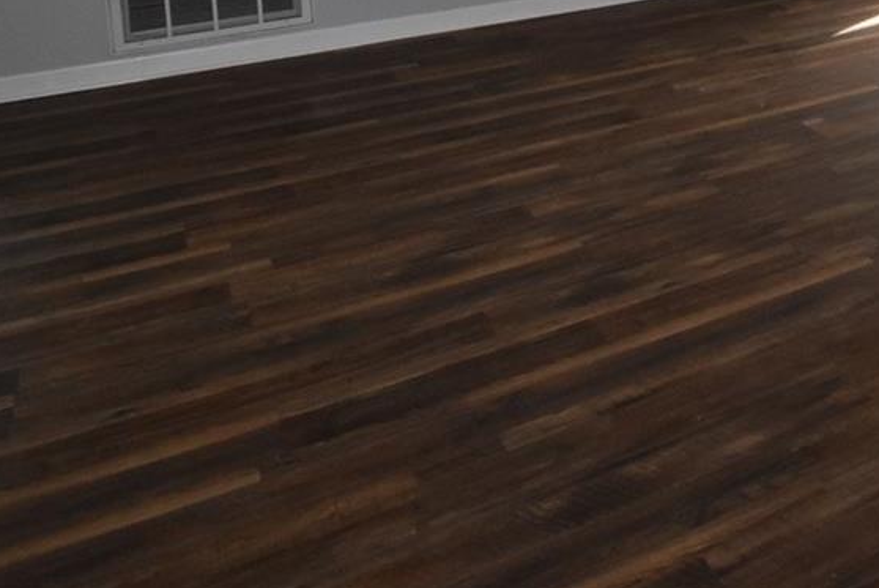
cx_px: 950
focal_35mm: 43
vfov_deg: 26.5
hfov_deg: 38.3
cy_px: -174
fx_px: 1051
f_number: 16
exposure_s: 1/200
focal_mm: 10
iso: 1600
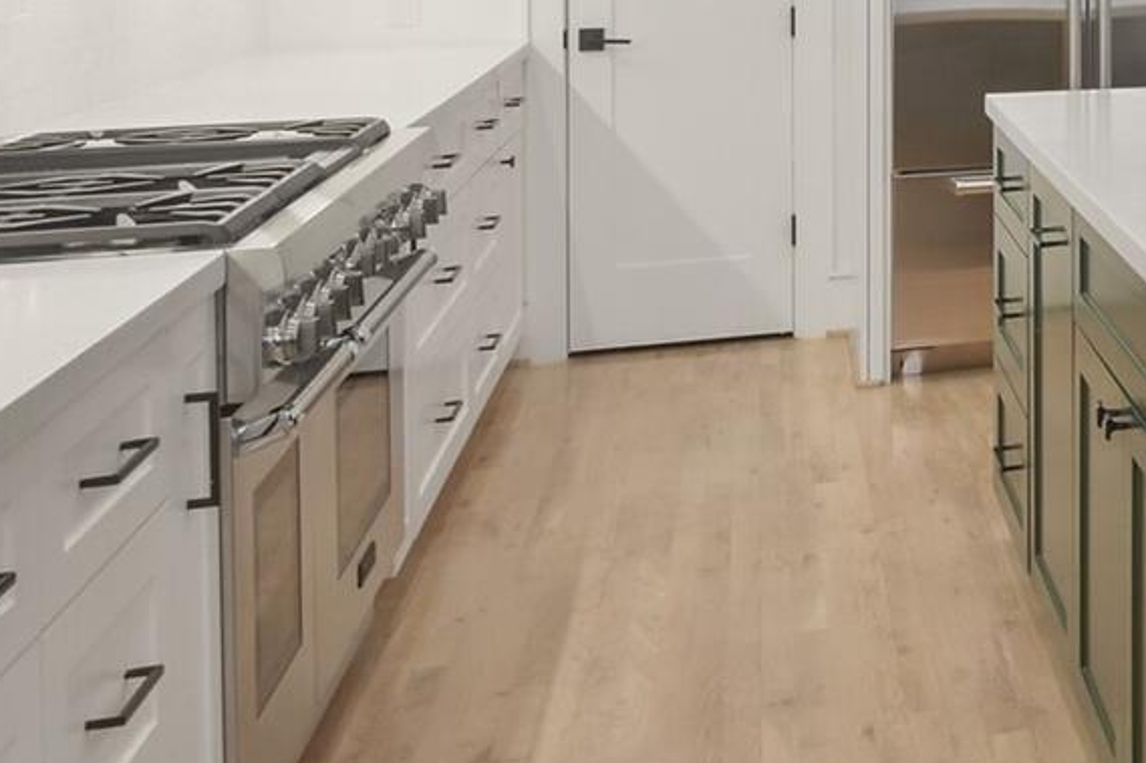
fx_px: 1718
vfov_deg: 23.2
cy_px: -124
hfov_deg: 29.7
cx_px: 1486
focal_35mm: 54
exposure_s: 1/5
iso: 400
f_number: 8
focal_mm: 10
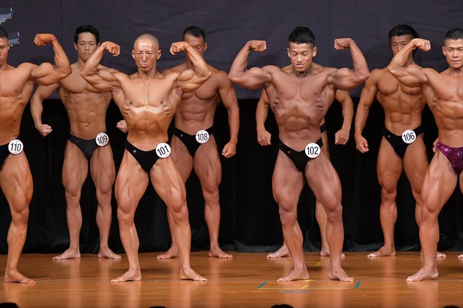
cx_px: 232
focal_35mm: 285
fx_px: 3664
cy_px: 154
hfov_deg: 7.2
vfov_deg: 4.8
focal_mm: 190
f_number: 5.6
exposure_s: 1/400
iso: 5000
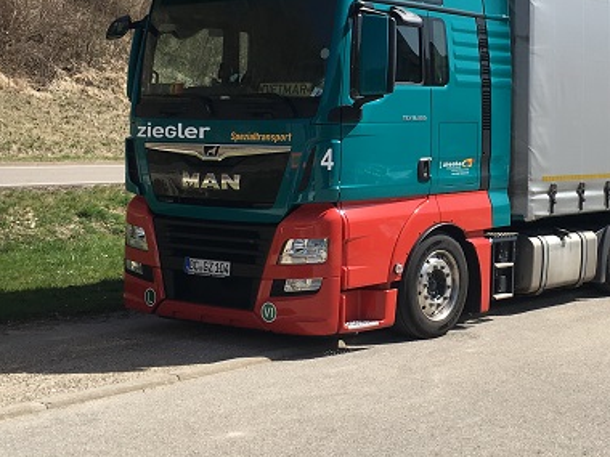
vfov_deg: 23.7
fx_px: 1075
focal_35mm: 61
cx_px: 478
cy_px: 107
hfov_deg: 31.0
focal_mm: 4.15
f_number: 2.2
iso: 25
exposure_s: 1/1326
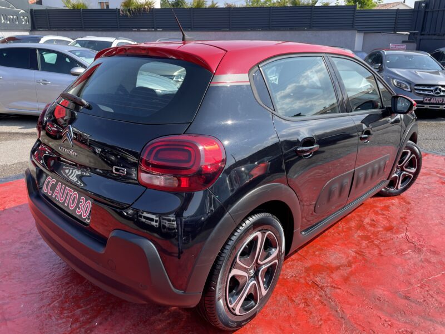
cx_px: 222
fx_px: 334
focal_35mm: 26
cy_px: 167
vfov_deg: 53.1
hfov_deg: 67.3
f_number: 1.6
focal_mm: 4.2
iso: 32
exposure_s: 1/979
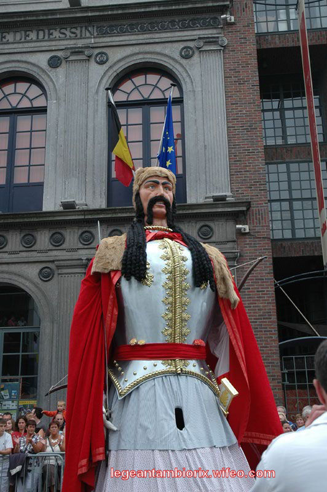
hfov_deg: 30.8
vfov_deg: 45.0
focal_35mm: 44
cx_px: 164
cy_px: 246
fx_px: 594
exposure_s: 1/500
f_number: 4
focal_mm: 29
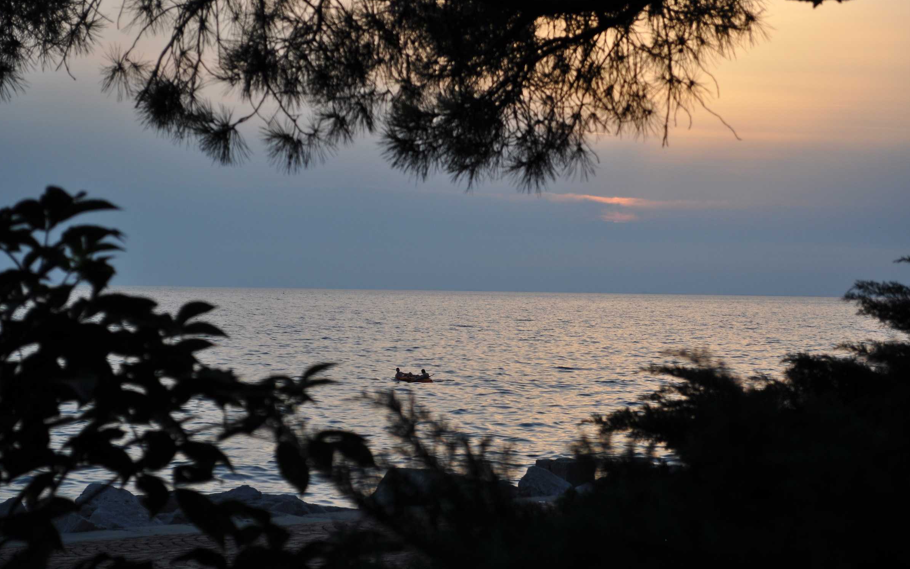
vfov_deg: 15.5
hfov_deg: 24.5
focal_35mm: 85
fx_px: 2096
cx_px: 454
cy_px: 278
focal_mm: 55
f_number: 6.3
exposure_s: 1/160
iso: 200
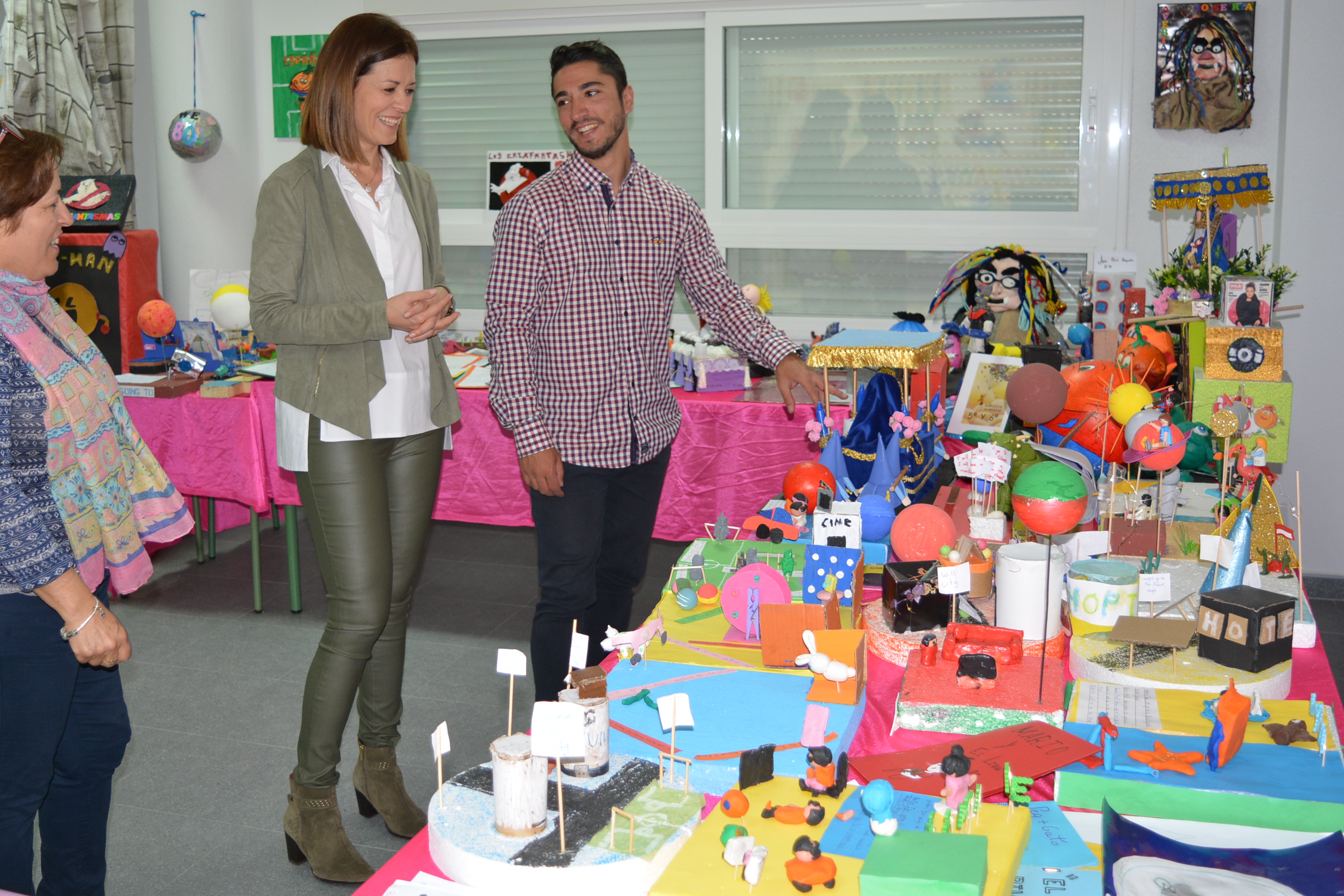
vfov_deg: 32.6
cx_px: 591
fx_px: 1531
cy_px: 405
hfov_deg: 47.3
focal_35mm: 41
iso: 400
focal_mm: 24
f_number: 4
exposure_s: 1/60
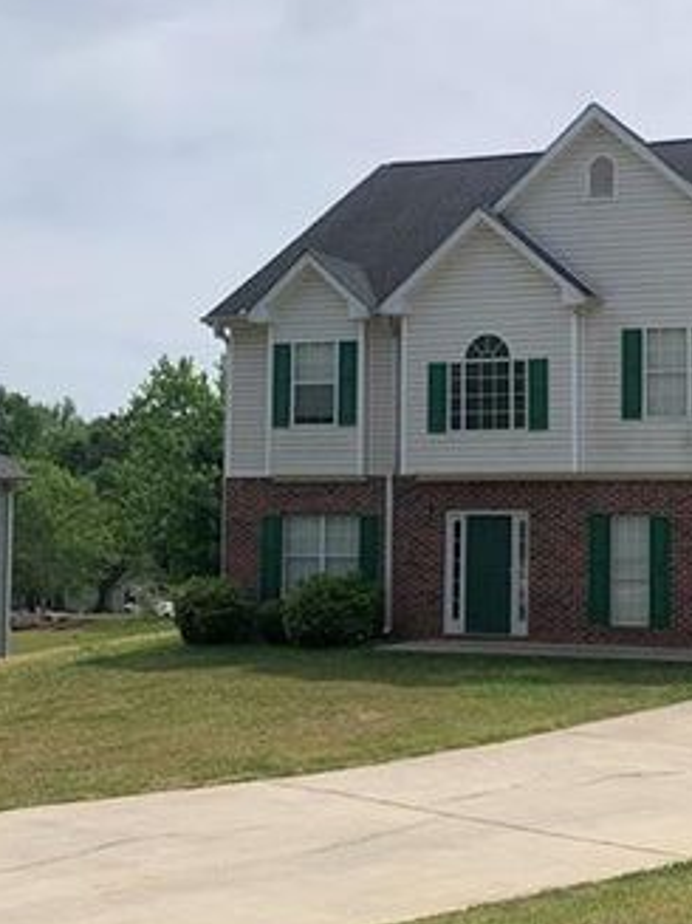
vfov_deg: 36.2
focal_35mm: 53
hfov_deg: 26.4
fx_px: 1414
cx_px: 647
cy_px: 445
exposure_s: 1/4464
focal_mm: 4.25
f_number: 1.8
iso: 25
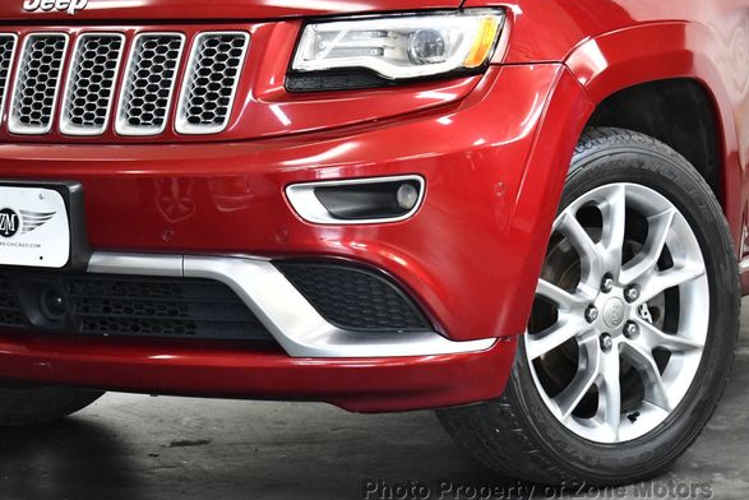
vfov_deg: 11.4
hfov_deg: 17.1
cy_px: 241
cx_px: 347
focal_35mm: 120
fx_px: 2498
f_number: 5.6
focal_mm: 55
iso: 2200
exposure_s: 1/125
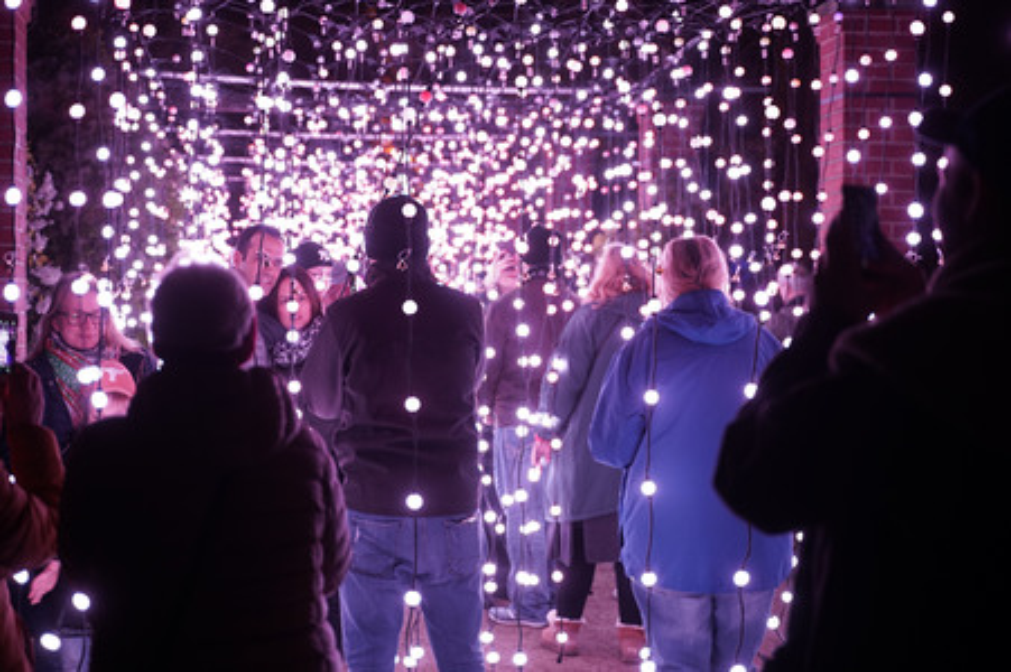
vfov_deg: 23.7
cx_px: 506
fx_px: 1600
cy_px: 336
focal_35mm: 57
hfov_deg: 35.1
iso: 1600
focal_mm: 57
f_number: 2.8
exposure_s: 1/50
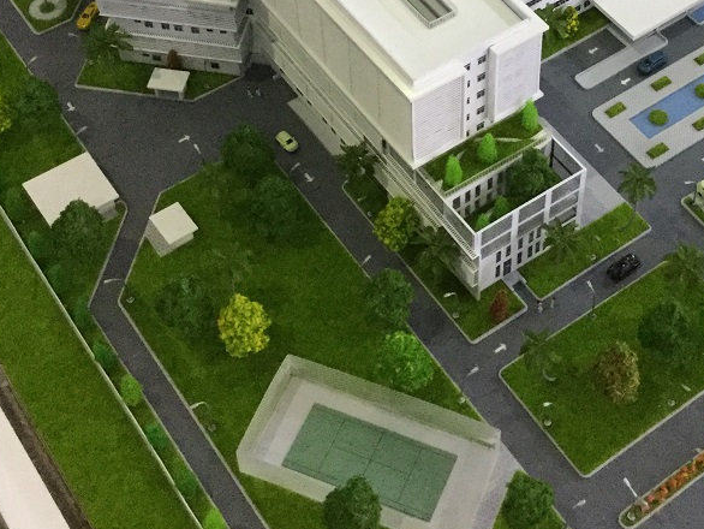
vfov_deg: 21.6
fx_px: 1363
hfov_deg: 28.6
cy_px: 79
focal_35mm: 67
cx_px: 512
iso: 250
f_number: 2.4
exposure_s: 1/17
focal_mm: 3.3
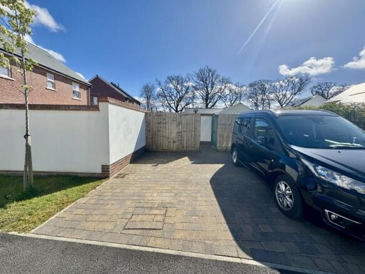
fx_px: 148
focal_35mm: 14
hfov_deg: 102.1
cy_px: 137
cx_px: 182
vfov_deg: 85.7
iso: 50
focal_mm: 2.22
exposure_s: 1/2415
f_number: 2.2
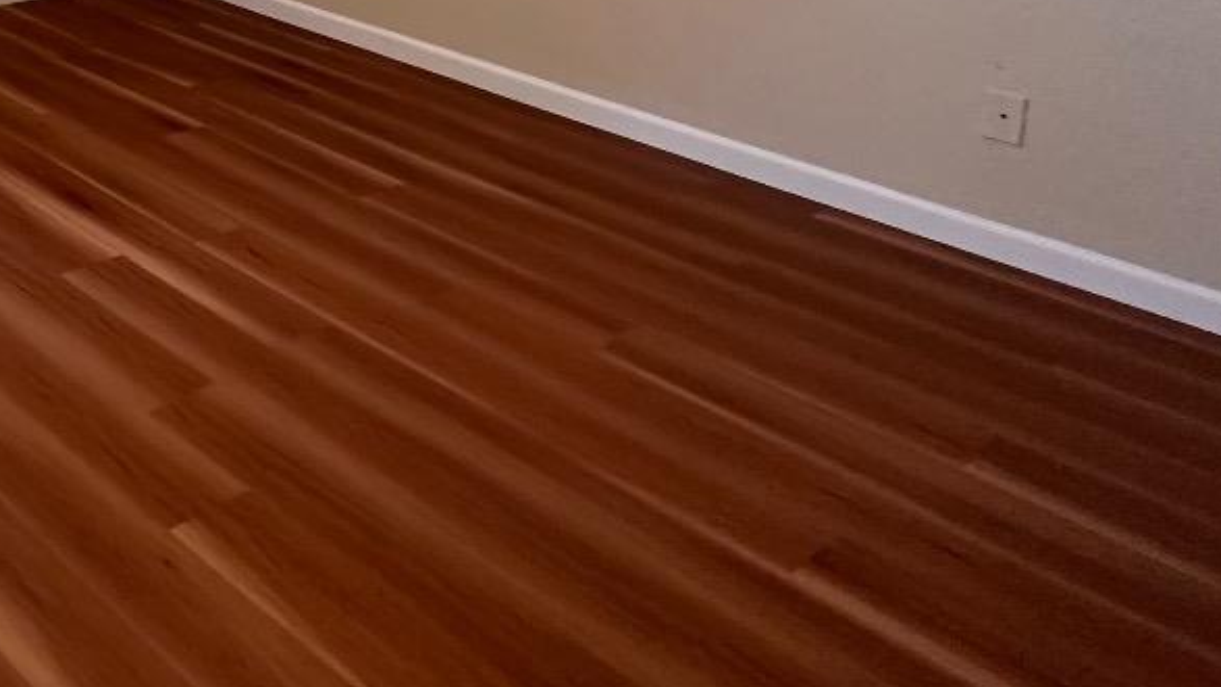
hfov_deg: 42.4
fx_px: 1262
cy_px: -259
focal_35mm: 39
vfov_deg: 25.2
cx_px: -71
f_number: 2.2
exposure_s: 1/60
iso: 320
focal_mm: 2.22
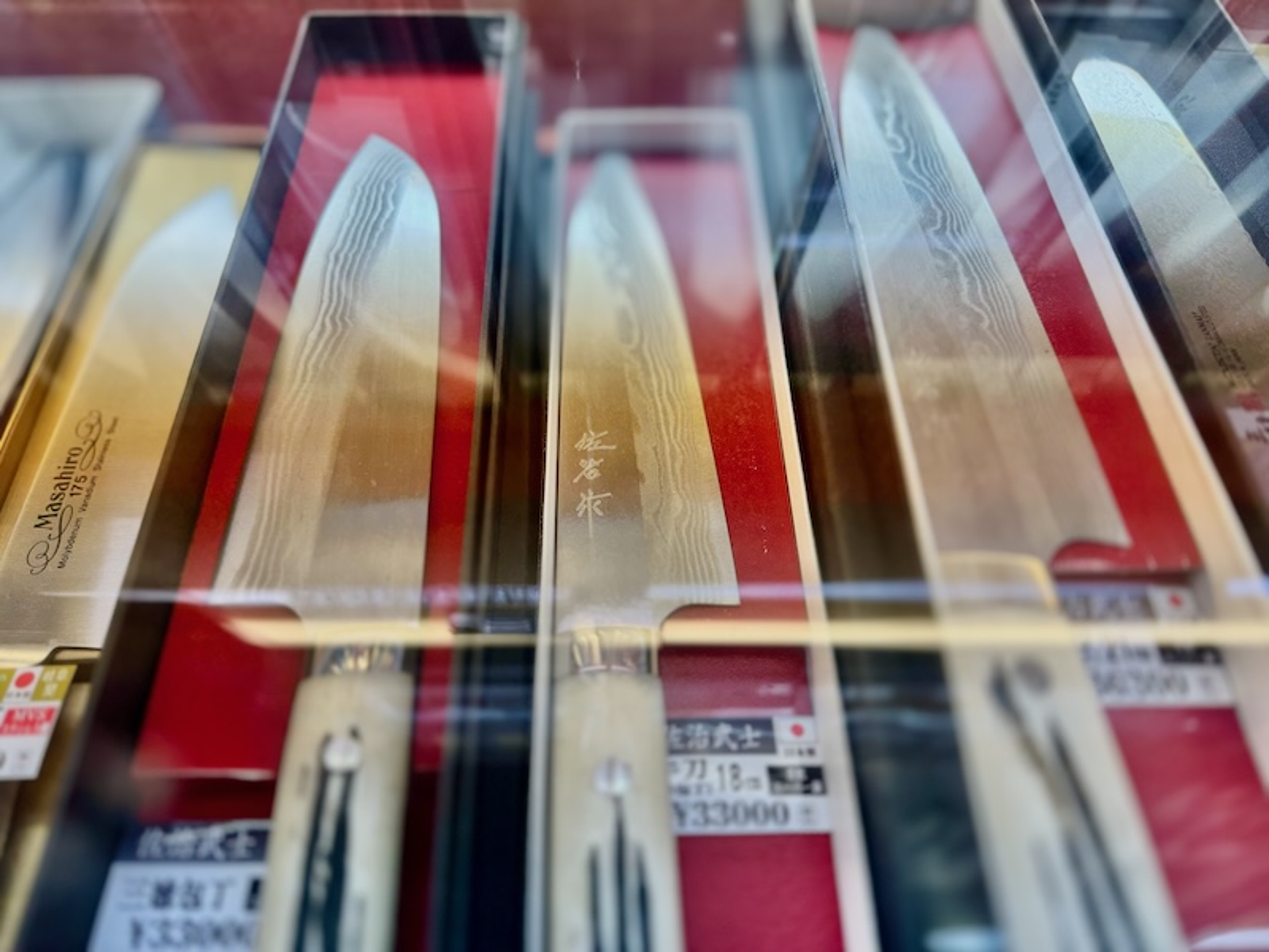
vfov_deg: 56.8
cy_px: 476
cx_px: 634
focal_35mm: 24
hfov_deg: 71.6
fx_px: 880
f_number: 1.78
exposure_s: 1/100
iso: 50
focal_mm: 6.76
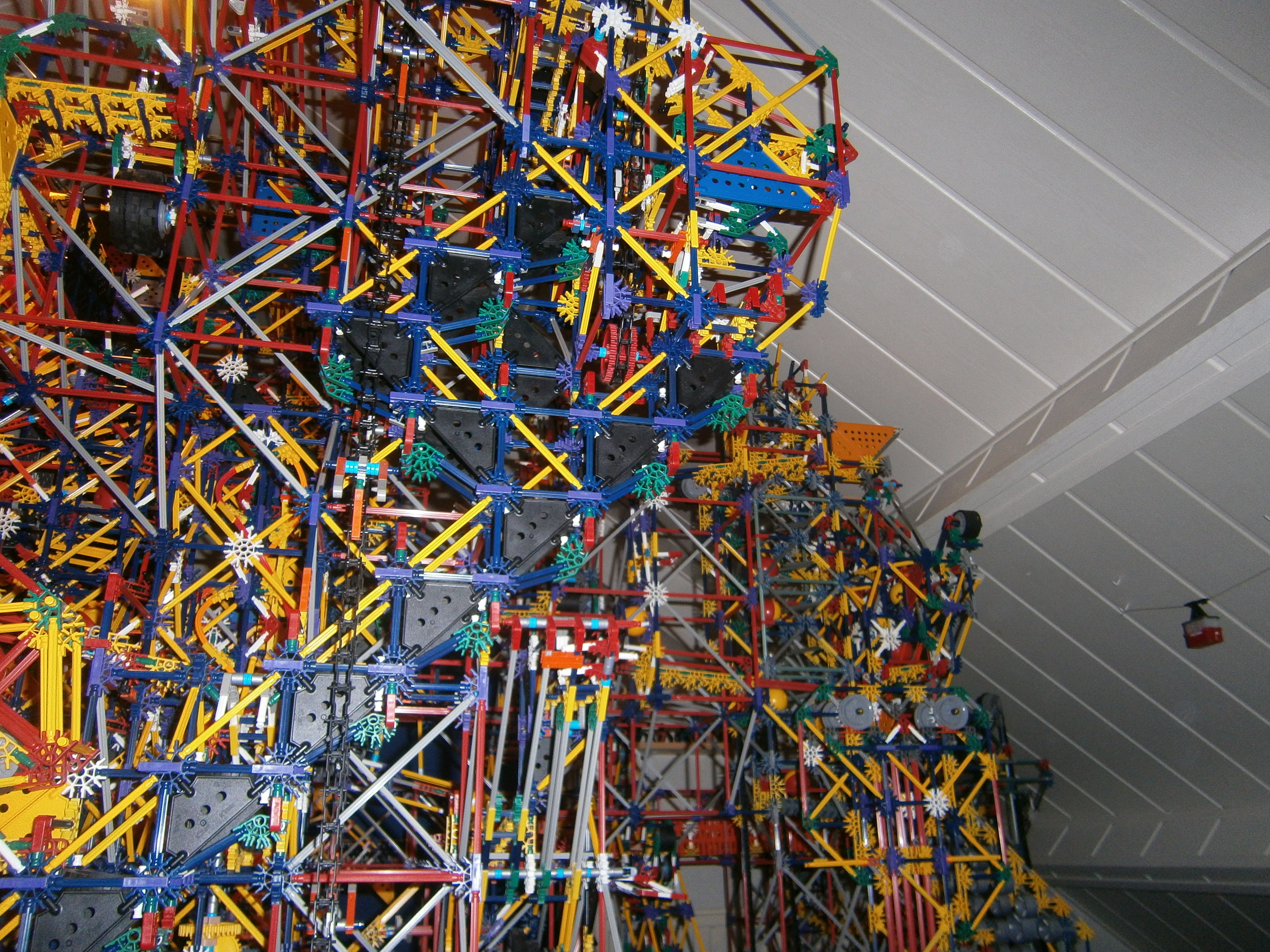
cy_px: 476
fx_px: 954
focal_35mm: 26
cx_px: 635
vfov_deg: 53.1
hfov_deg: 67.3
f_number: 2.8
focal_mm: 4.7
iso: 125
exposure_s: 1/30
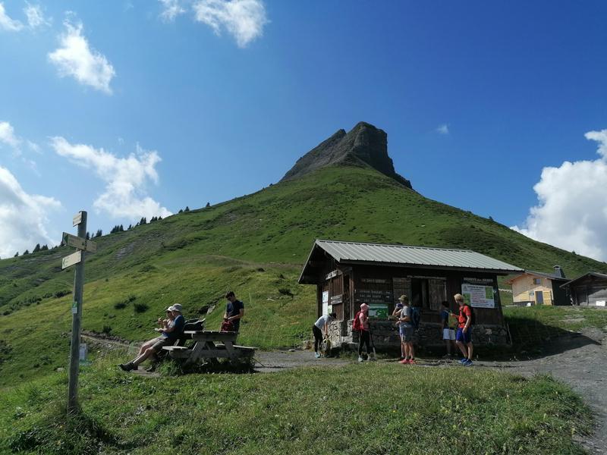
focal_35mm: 27
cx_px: 304
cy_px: 228
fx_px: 473
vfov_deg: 51.4
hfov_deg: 65.3
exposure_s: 1/2410
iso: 50
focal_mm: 4.75
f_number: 1.8
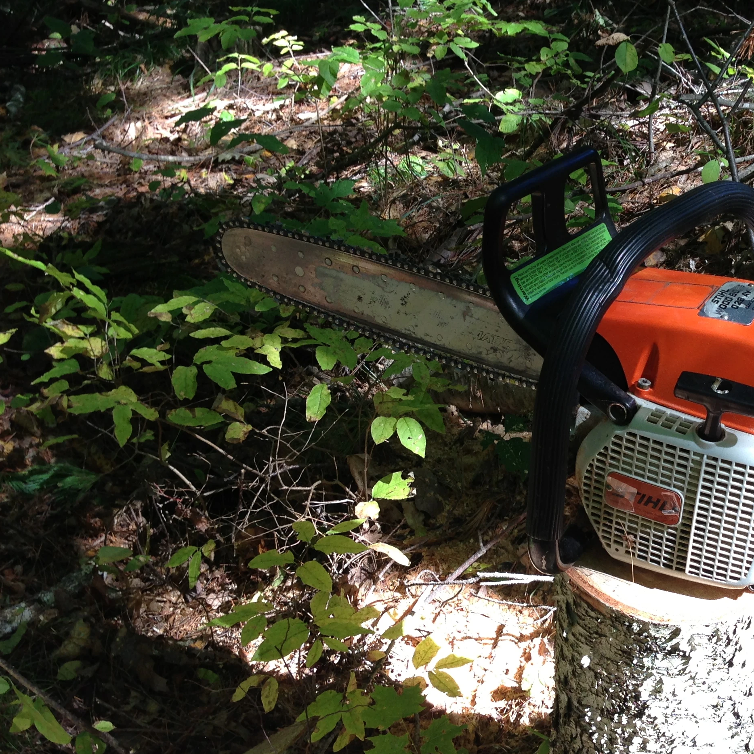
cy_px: 435
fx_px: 1257
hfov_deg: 32.5
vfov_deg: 33.3
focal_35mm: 51
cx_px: 603
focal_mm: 4.13
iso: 50
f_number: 2.4
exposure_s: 1/120
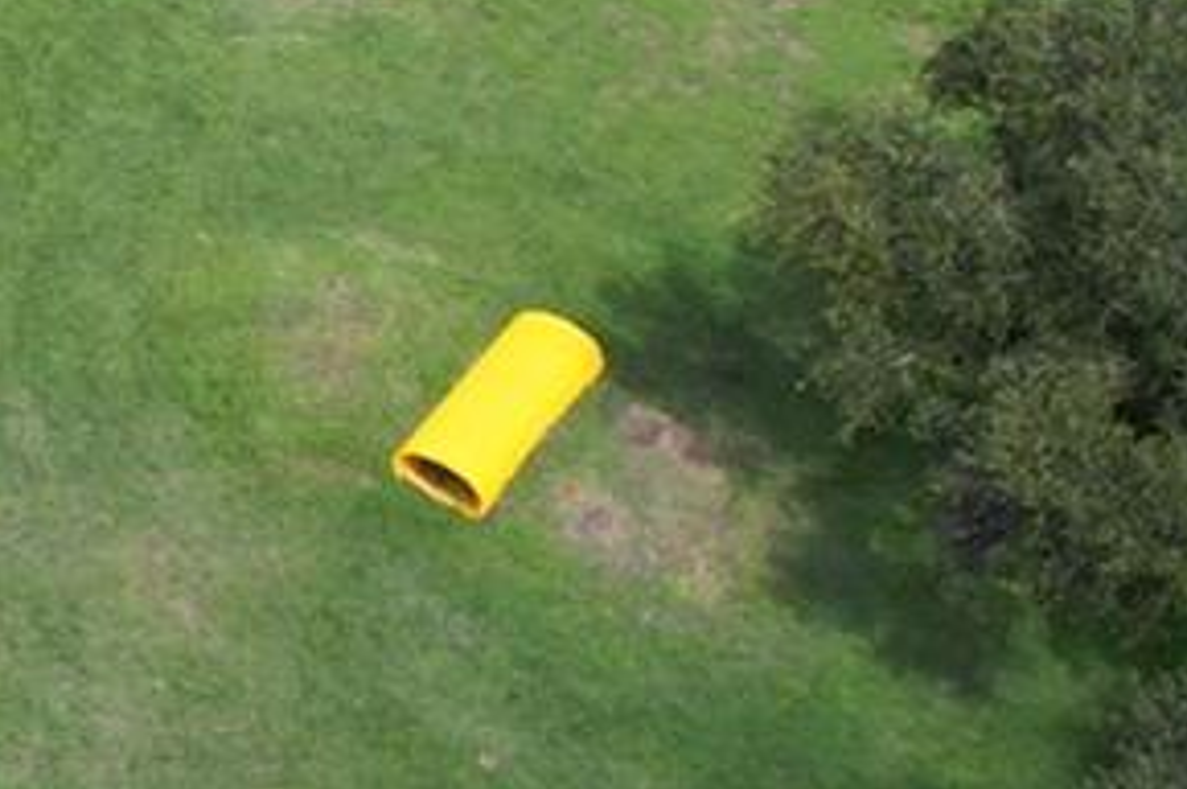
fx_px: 4018
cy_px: -103
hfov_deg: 13.6
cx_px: -1392
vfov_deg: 11.0
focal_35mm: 122
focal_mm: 8.38
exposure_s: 1/1000
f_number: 2.8
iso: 100
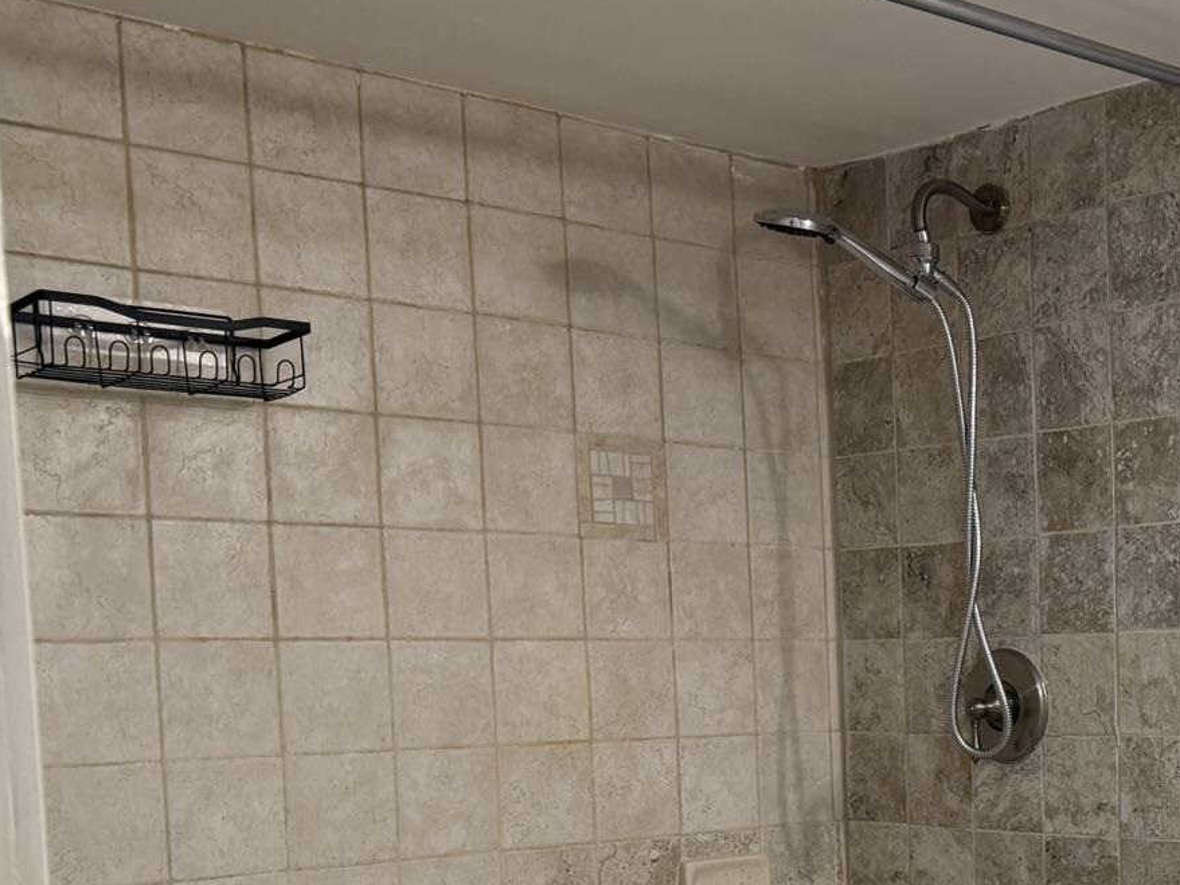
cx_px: 1113
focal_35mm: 56
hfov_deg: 32.3
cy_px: 800
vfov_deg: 25.3
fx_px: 1908
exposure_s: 1/120
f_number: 1.78
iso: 160
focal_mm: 6.76
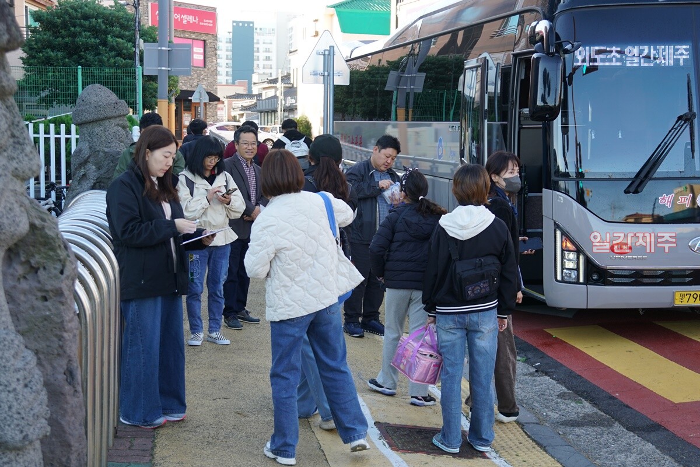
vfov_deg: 23.4
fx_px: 1128
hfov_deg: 34.5
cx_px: 350
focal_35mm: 58
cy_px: 234
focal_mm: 39
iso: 250
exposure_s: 1/160
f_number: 4.5
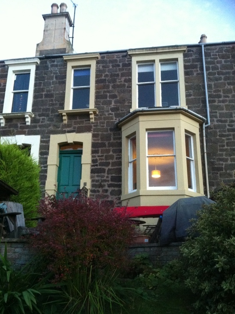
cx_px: 116
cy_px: 161
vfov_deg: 50.2
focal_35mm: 37
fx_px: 336
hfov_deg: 38.6
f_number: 2.8
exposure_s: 1/15
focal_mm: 3.85
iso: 400
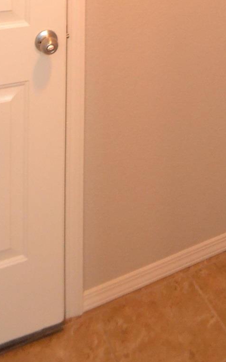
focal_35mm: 46
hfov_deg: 26.6
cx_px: 224
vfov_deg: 33.5
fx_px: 453
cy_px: -93
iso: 3200
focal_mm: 10
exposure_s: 1/60
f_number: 3.5
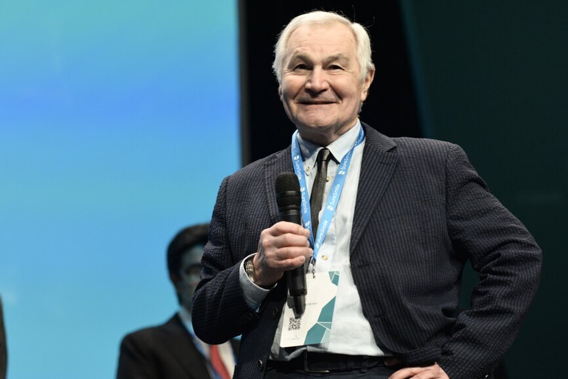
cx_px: 284
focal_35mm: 125
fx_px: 1973
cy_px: 190
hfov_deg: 16.4
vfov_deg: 11.0
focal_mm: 125
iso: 2000
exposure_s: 1/320
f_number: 3.5
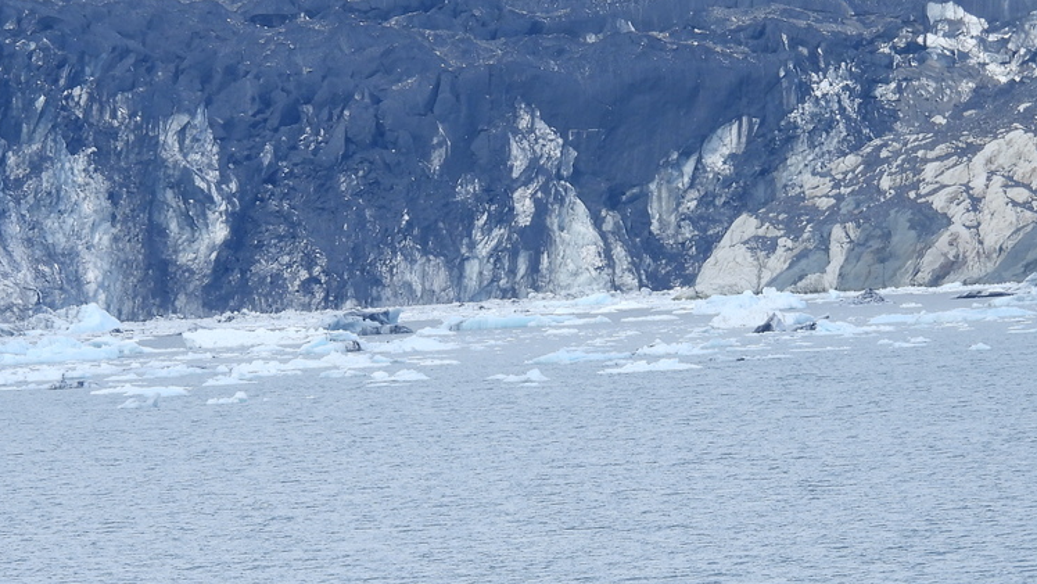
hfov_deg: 2.6
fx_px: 23073
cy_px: 18
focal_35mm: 839
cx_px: 168
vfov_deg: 1.4
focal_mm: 80.3
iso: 100
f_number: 5
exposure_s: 1/500
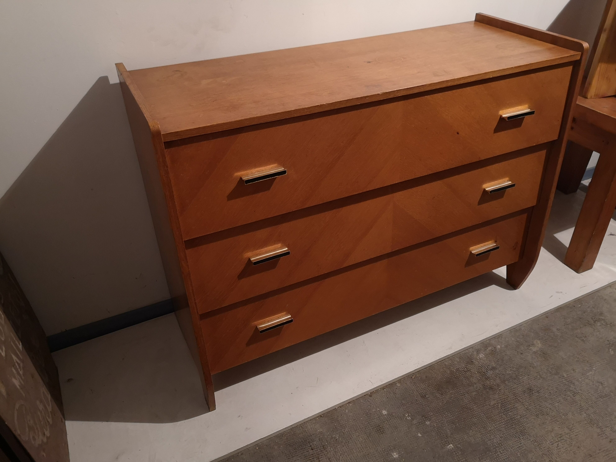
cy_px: 231
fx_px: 480
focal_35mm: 27
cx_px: 308
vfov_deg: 51.4
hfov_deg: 65.3
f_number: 1.8
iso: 400
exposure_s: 1/25
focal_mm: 3.95
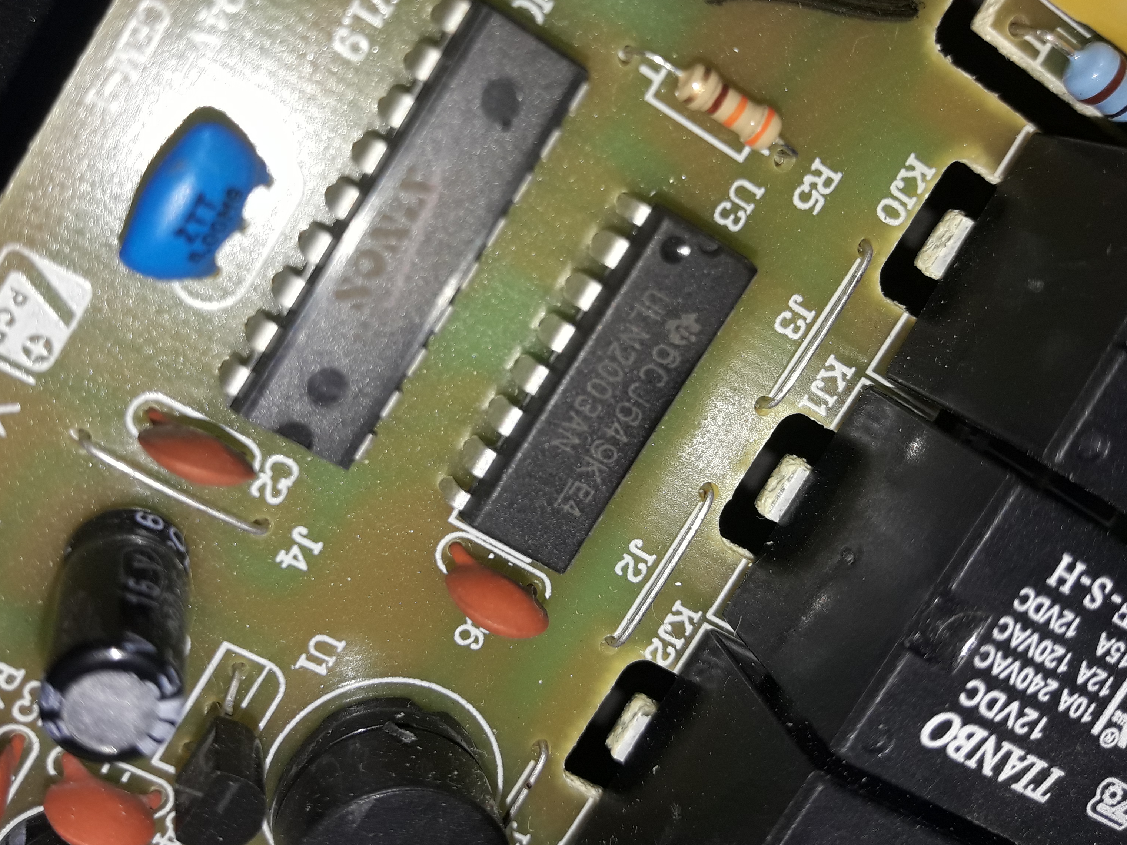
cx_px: 506
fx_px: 1237
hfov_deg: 48.9
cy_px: 320
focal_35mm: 38
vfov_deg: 37.5
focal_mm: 3.7
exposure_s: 1/731
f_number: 1.9
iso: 40
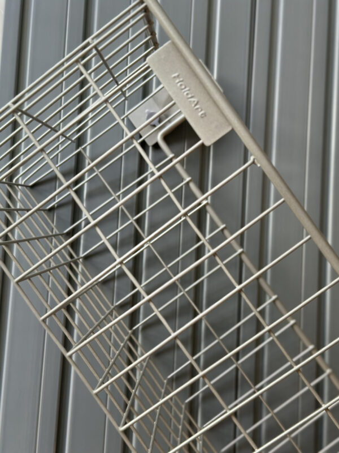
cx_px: 170
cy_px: 226
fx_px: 627
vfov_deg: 39.7
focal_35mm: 48
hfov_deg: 30.3
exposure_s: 1/105
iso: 125
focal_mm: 6.86
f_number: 1.78
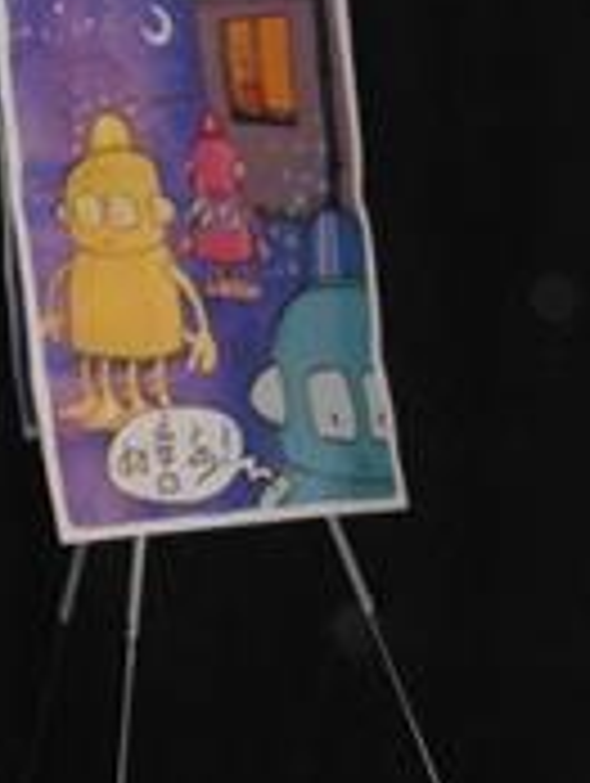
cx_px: 176
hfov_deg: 8.2
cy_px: 324
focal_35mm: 182
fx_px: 4126
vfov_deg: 10.8
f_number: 4.9
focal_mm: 11.7
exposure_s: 1/400
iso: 1600
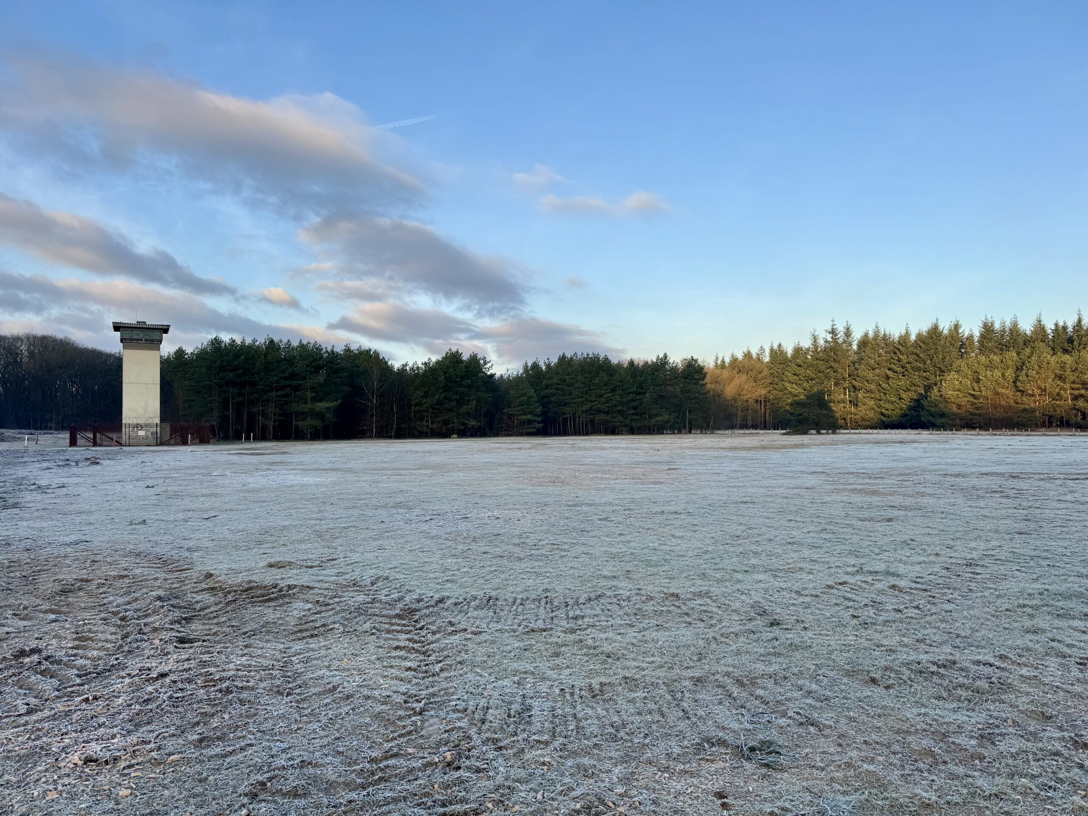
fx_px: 754
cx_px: 544
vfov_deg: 56.8
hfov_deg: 71.6
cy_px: 408
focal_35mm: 24
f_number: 1.78
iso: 80
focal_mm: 6.76
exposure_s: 1/1215
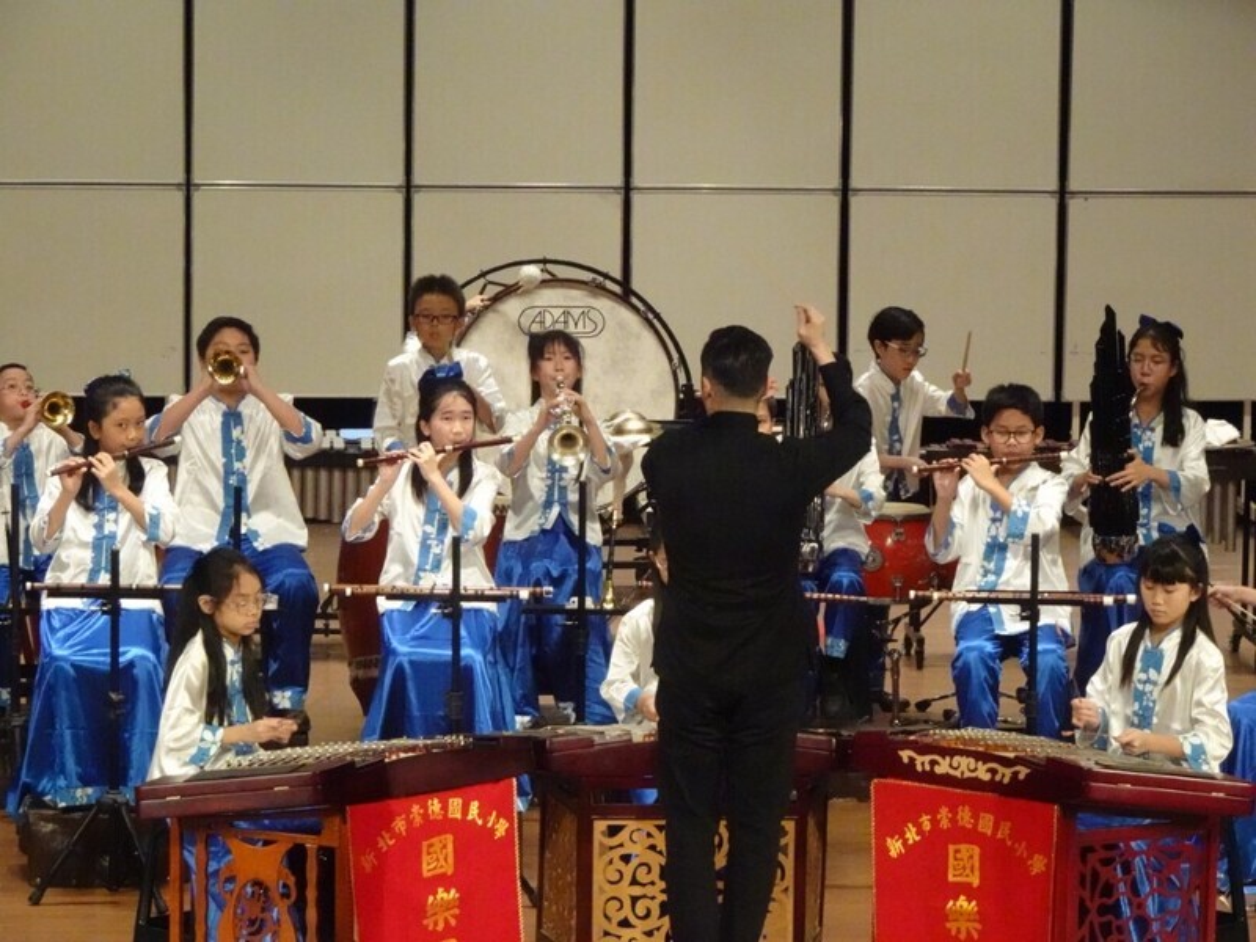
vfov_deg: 9.6
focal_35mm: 155
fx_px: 5624
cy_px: 471
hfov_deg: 12.7
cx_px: 628
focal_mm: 24.63
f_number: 5.6
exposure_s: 1/160
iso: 2000
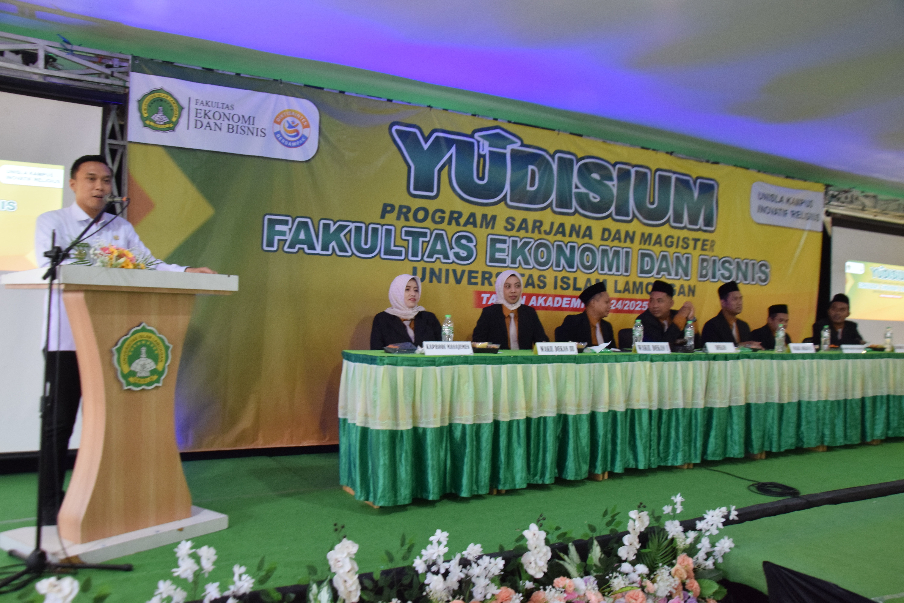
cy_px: 302
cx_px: 452
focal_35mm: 27
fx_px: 678
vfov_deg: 47.9
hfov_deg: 67.4
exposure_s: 1/50
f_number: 5.6
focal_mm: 18
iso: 1250
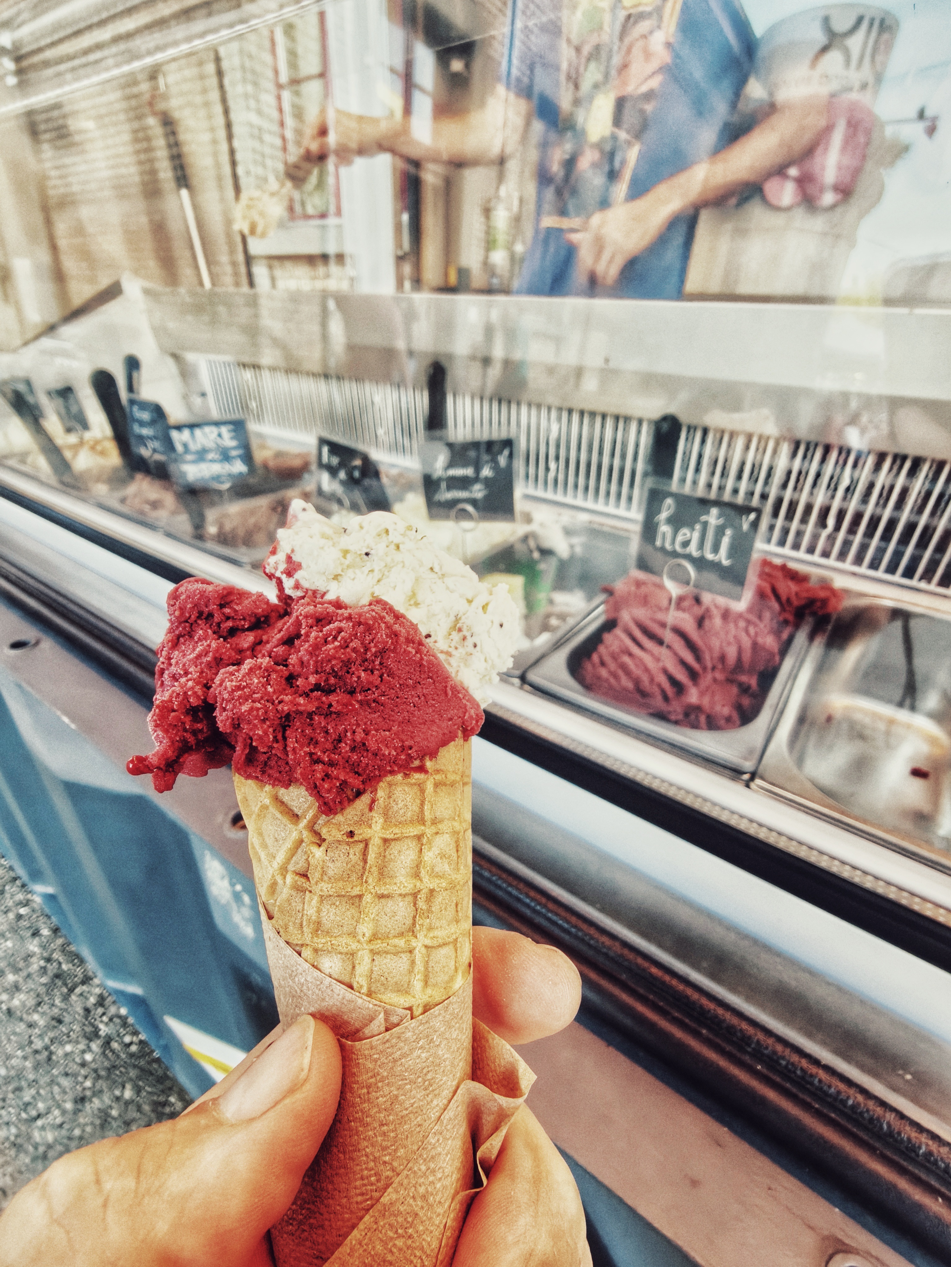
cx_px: 476
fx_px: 549
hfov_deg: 81.7
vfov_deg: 98.2
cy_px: 634
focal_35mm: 15
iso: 500
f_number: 2
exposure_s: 1/100
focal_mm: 2.31
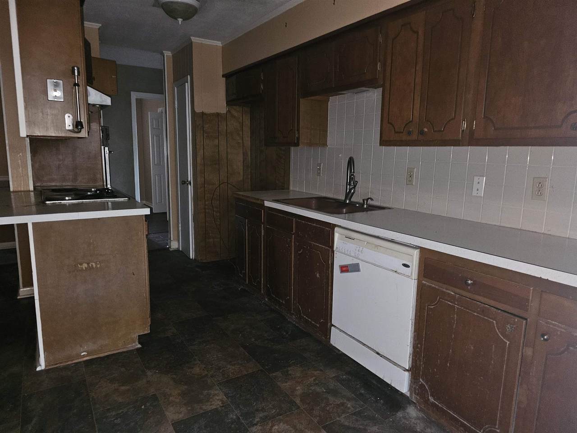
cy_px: 216
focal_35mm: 23
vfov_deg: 58.9
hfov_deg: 73.9
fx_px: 383
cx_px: 288
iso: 800
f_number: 1.7
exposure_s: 1/8
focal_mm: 6.3
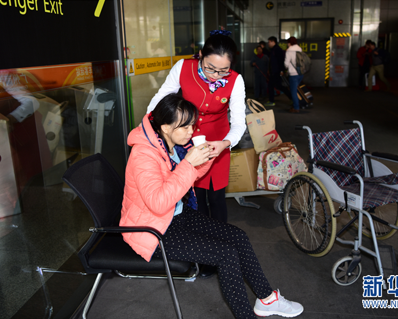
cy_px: 160
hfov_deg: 52.8
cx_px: 211
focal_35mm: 34
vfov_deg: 43.4
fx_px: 400
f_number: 2.8
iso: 250
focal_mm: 30
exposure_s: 1/60
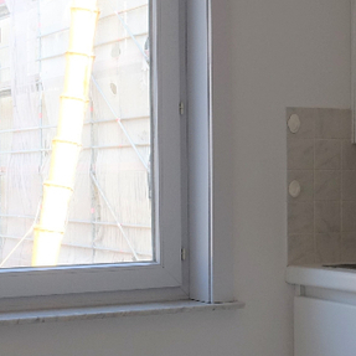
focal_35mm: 96
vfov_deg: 18.1
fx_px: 1117
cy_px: 207
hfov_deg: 17.4
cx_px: 401
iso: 125
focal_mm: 8.8
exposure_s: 1/125
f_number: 4
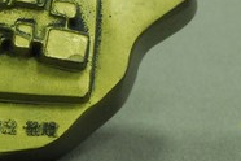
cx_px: -86
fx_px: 2075
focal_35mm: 310
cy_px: 64
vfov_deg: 4.4
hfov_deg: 6.6
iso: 1000
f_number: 10
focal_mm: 60
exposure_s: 1/10
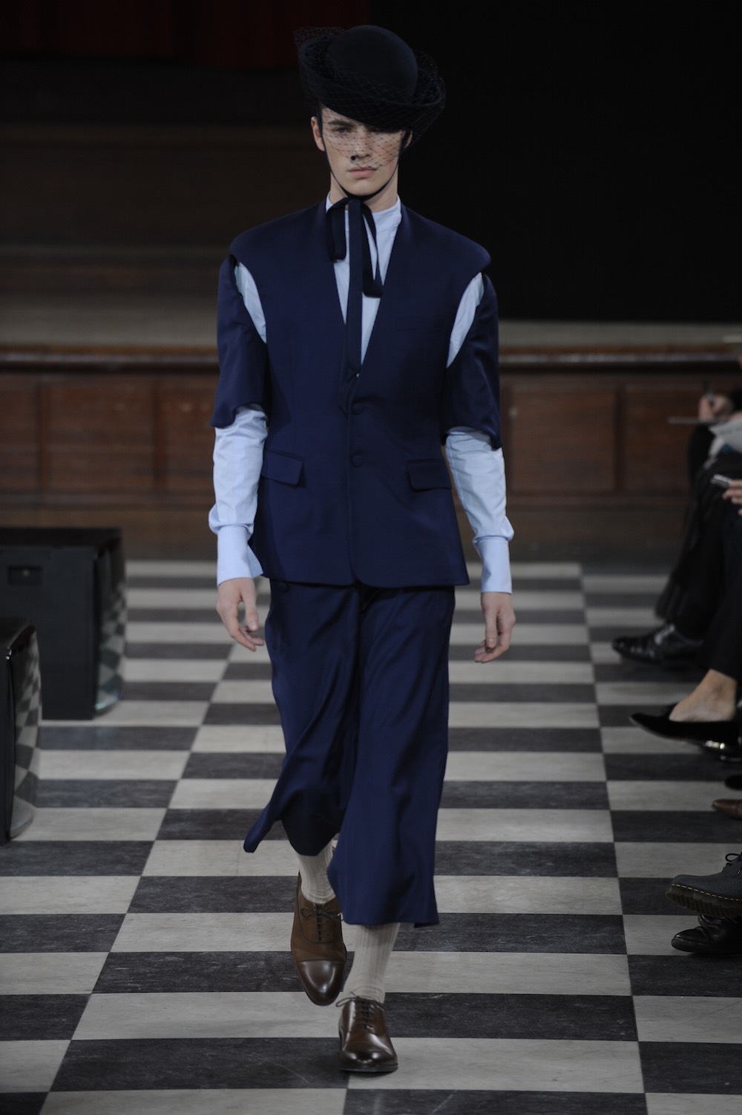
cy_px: 558
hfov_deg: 6.9
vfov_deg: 10.3
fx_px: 6191
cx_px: 371
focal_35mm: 200
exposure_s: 1/500
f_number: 4
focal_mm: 200
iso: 1000
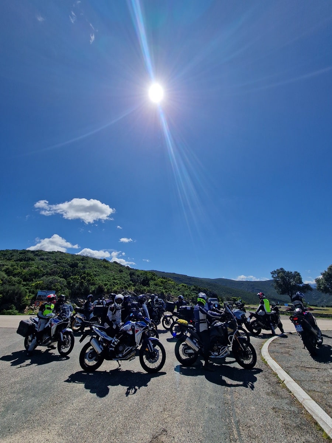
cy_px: 222
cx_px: 166
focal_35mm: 13
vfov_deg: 106.2
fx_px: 166
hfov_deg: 89.9
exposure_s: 1/4784
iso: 50
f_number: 2.2
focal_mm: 2.2
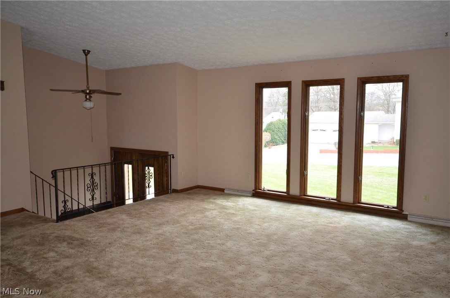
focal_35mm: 30
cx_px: 225
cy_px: 149
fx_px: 374
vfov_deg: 43.4
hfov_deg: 62.0
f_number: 5.6
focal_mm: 20
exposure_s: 1/100
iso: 400
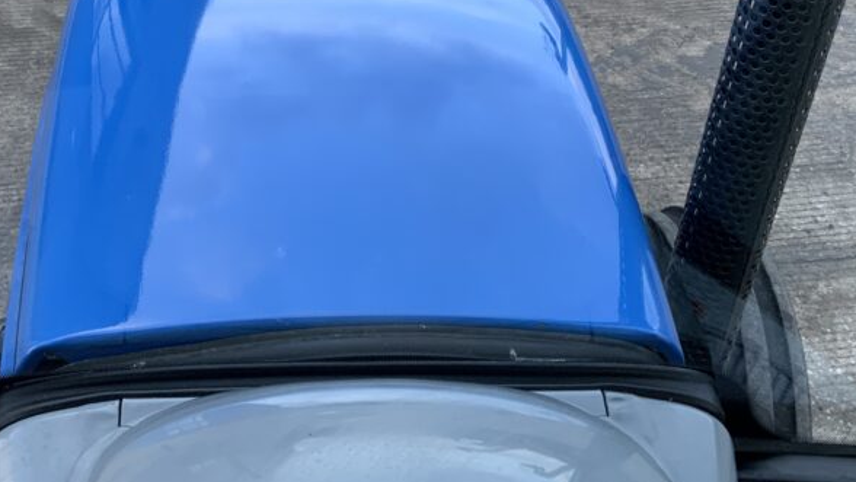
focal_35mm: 55
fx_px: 1249
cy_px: 96
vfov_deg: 21.6
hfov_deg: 37.7
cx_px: 358
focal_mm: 3
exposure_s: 1/122
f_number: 1.8
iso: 40
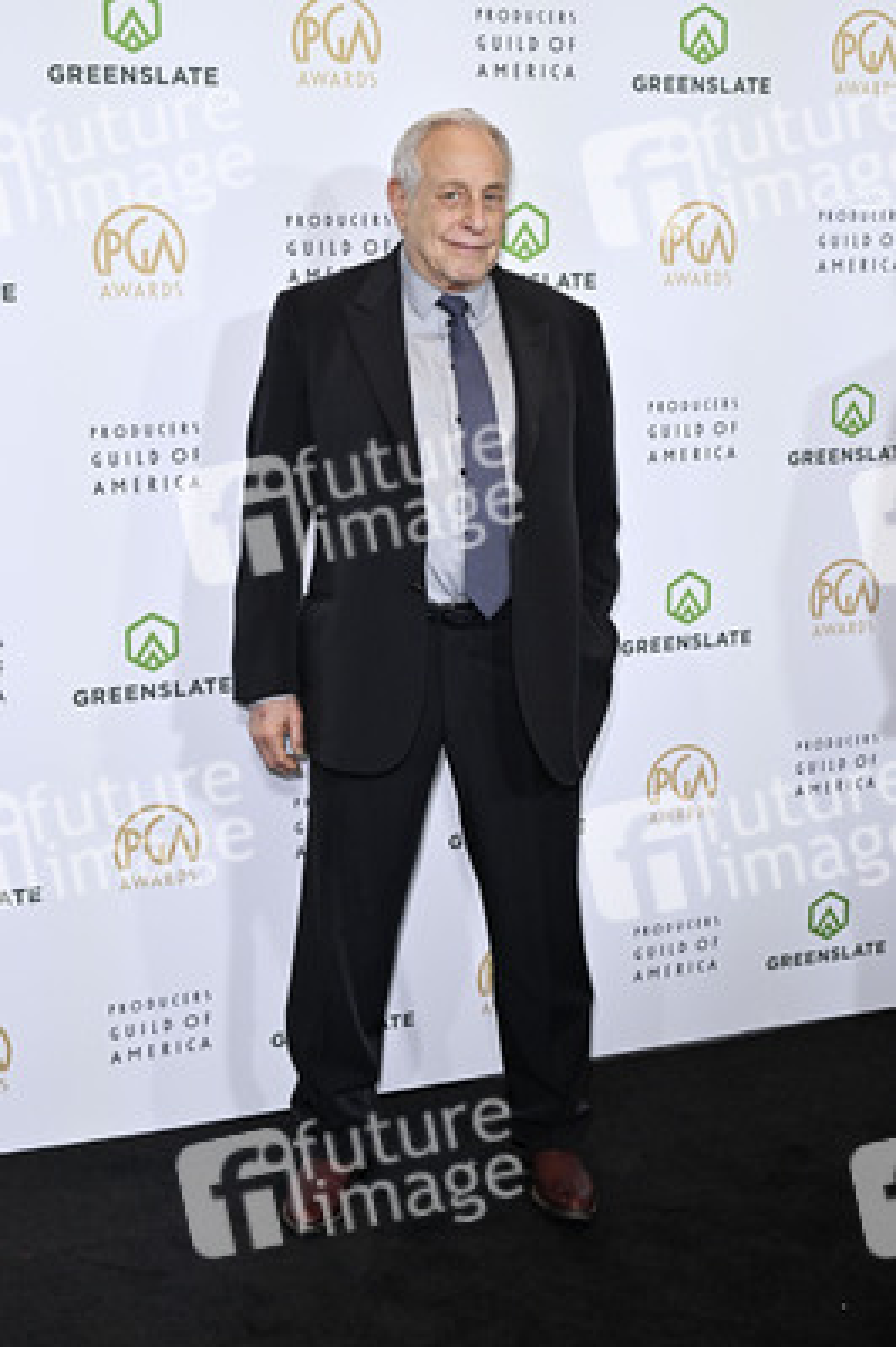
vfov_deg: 41.9
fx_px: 1758
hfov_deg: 28.6
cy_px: 674
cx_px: 448
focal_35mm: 47
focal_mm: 47
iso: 2000
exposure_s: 1/320
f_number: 5.6
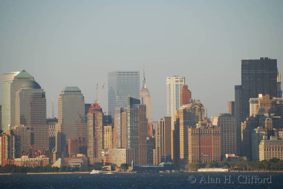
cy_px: 94
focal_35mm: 300
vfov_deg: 4.6
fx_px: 2360
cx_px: 142
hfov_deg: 6.9
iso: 200
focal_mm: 200
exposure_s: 1/500
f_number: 5.6
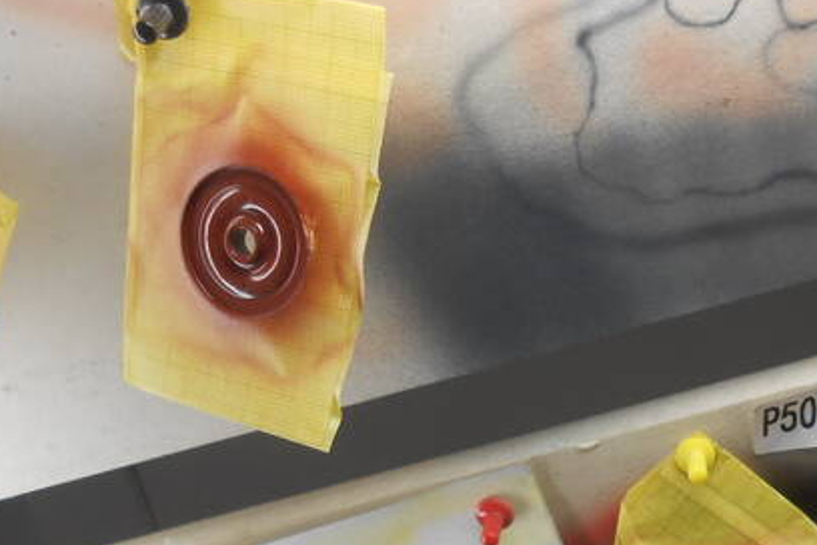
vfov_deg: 25.0
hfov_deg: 37.2
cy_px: 447
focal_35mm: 53
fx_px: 1203
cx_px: 531
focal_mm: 4.6
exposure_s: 1/100
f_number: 3.5
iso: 80
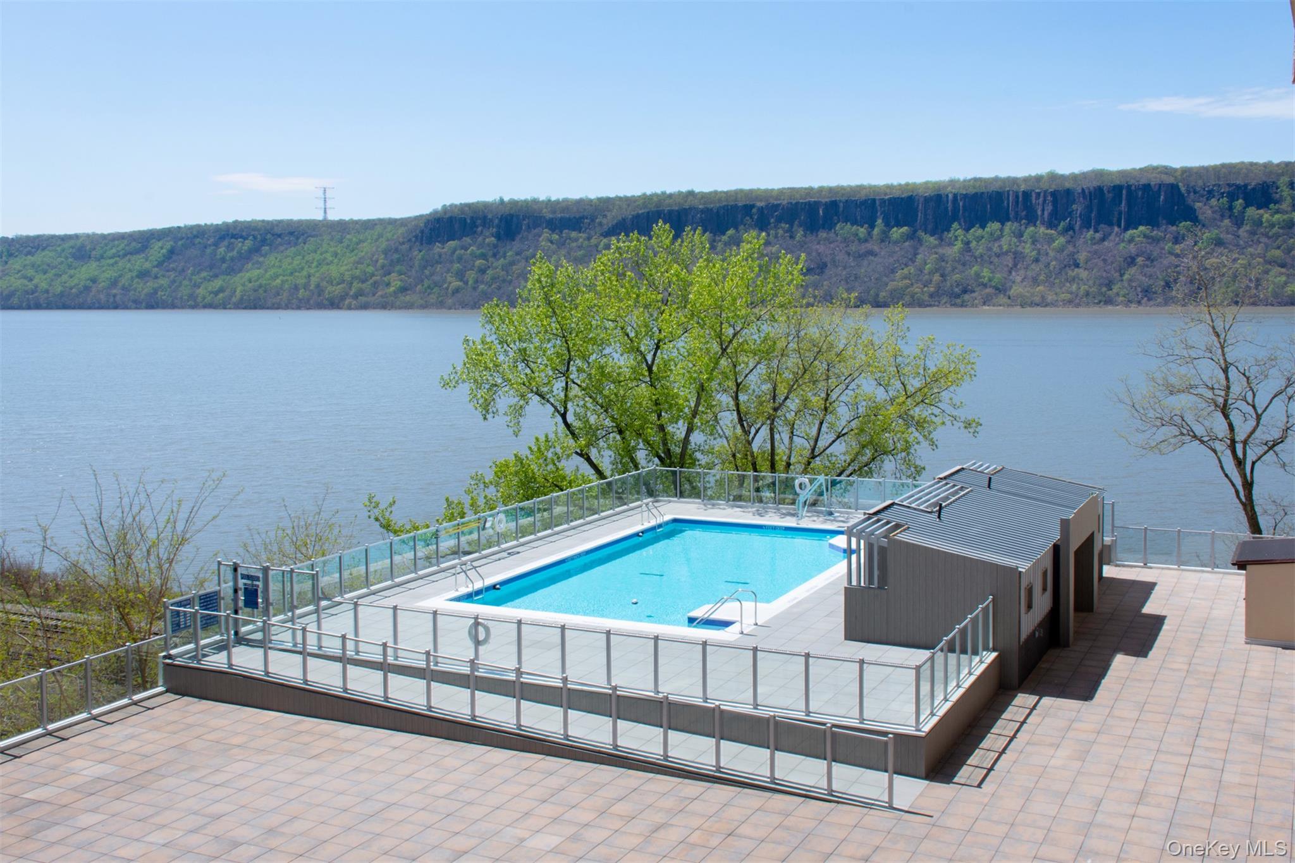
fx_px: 1295
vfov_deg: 36.9
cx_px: 648
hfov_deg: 53.1
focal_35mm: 36
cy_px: 432
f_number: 14
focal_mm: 24
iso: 400
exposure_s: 1/250
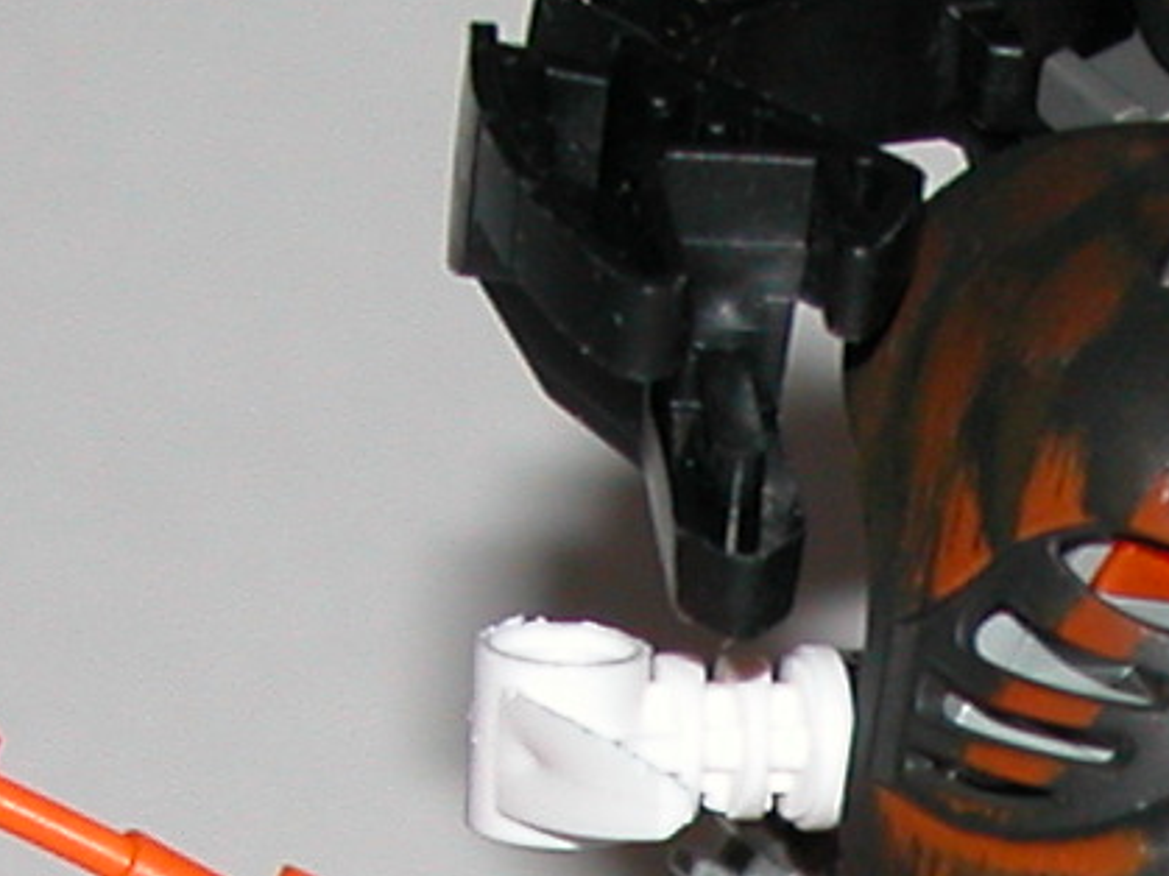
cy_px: 1880
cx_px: 1348
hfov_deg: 4.9
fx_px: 13606
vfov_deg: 3.6
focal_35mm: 403
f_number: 3.2
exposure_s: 1/125
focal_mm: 16.8
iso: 100
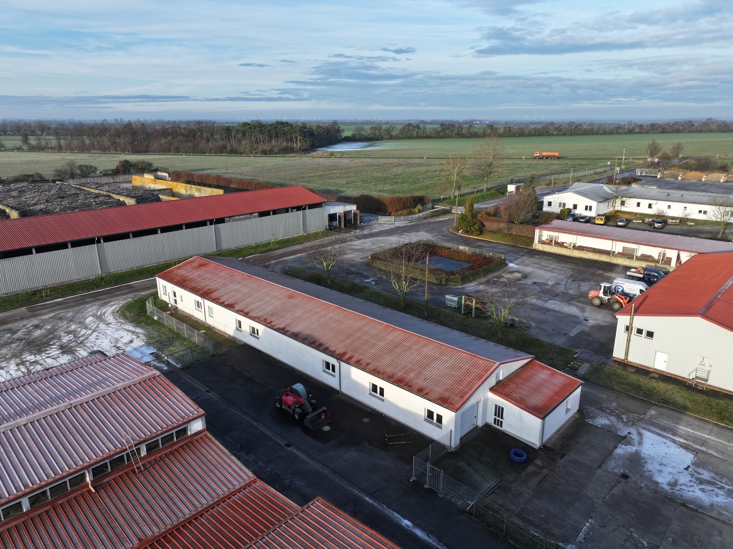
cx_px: 366
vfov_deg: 56.8
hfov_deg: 71.6
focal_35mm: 24
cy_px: 274
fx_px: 508
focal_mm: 12.29
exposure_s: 1/800
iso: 120
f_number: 2.8
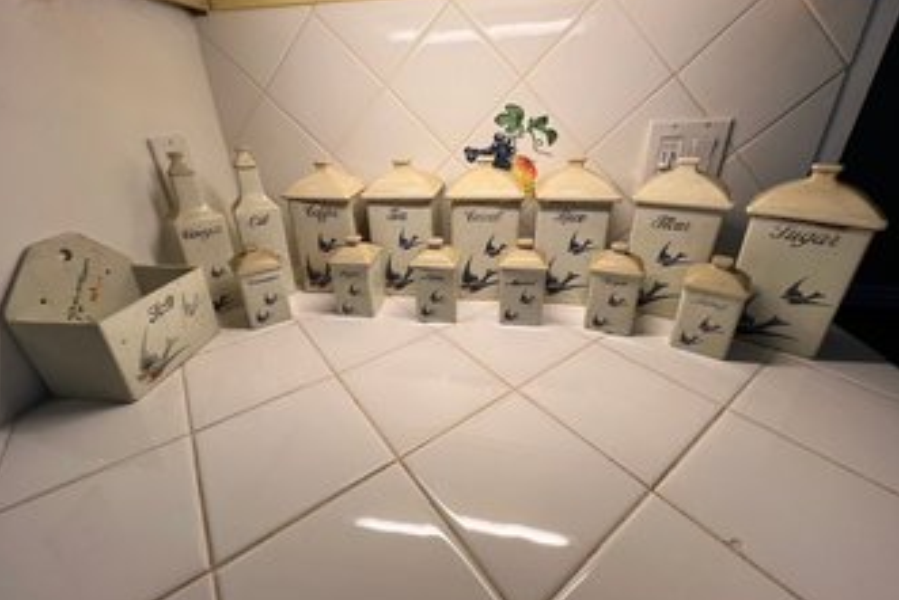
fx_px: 350
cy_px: 284
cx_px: 439
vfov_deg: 81.2
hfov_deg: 104.2
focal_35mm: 14
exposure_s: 1/120
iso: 64
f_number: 1.8
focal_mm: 1.57
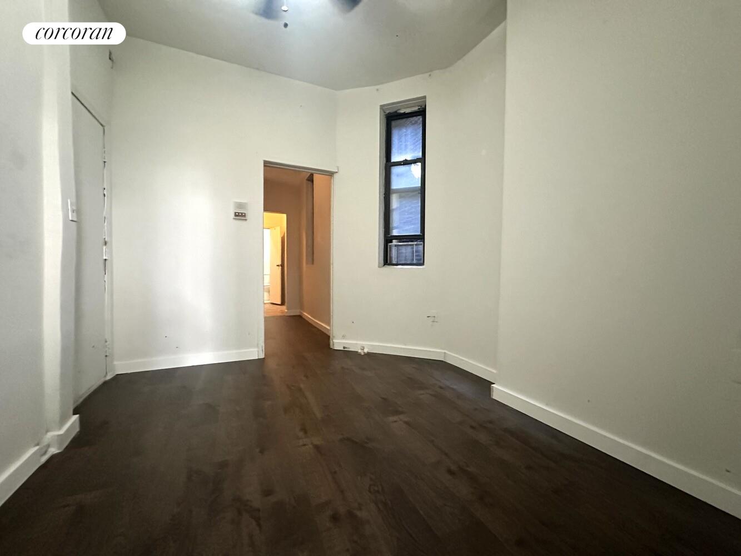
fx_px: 300
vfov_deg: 85.7
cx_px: 370
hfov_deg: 102.1
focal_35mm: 14
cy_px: 278
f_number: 2.2
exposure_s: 1/60
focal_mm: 2.22
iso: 1250
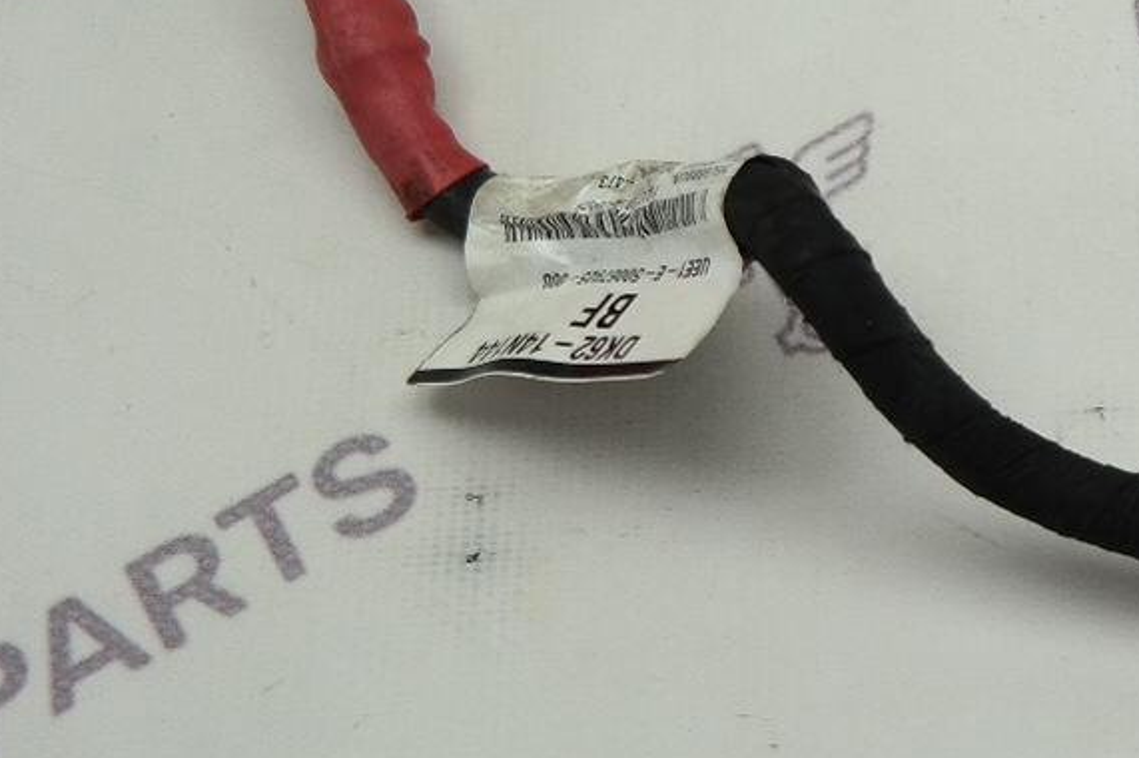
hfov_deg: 17.3
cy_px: -18
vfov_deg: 12.4
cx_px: 1582
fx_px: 3447
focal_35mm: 109
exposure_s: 1/100
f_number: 4
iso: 100
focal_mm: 24
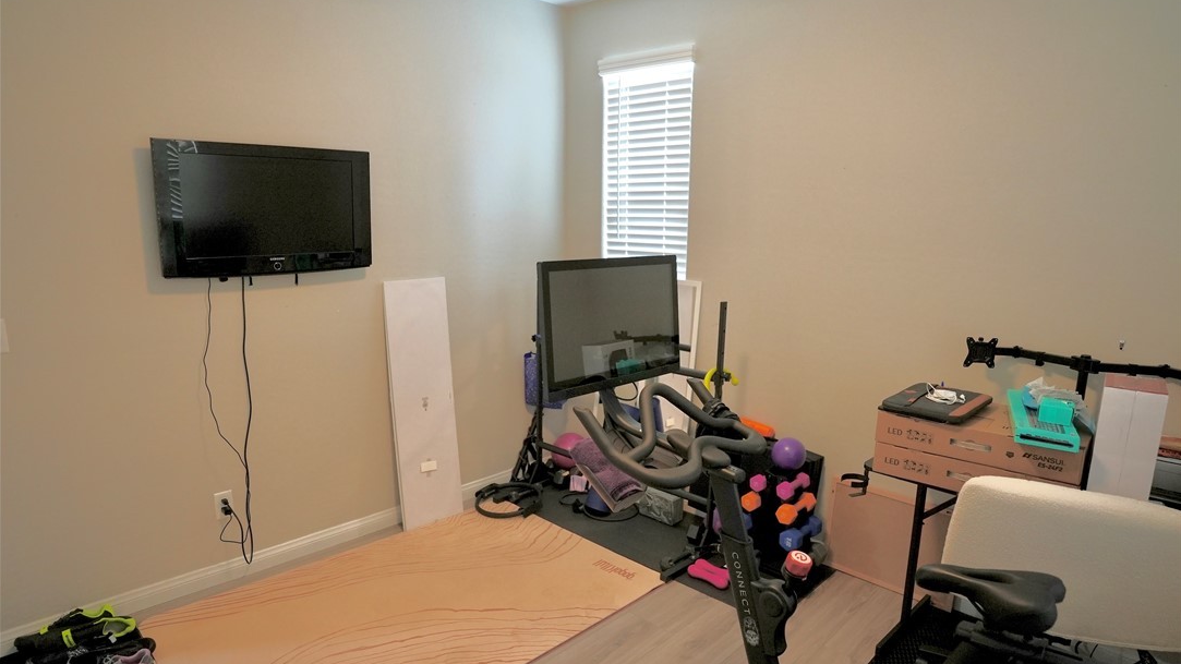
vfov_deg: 53.6
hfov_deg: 83.8
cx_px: 590
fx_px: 658
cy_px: 345
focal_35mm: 21
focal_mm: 20
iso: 3200
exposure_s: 1/160
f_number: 2.8
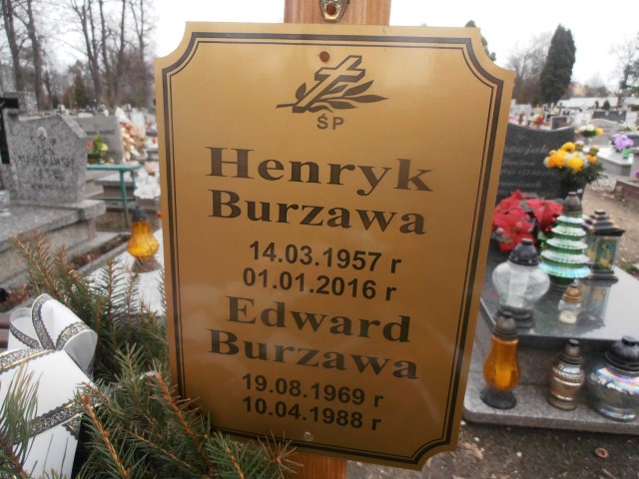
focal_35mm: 24
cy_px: 240
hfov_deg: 71.6
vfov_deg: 56.8
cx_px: 320
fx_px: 443
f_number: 3
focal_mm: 4.2
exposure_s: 1/160
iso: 80
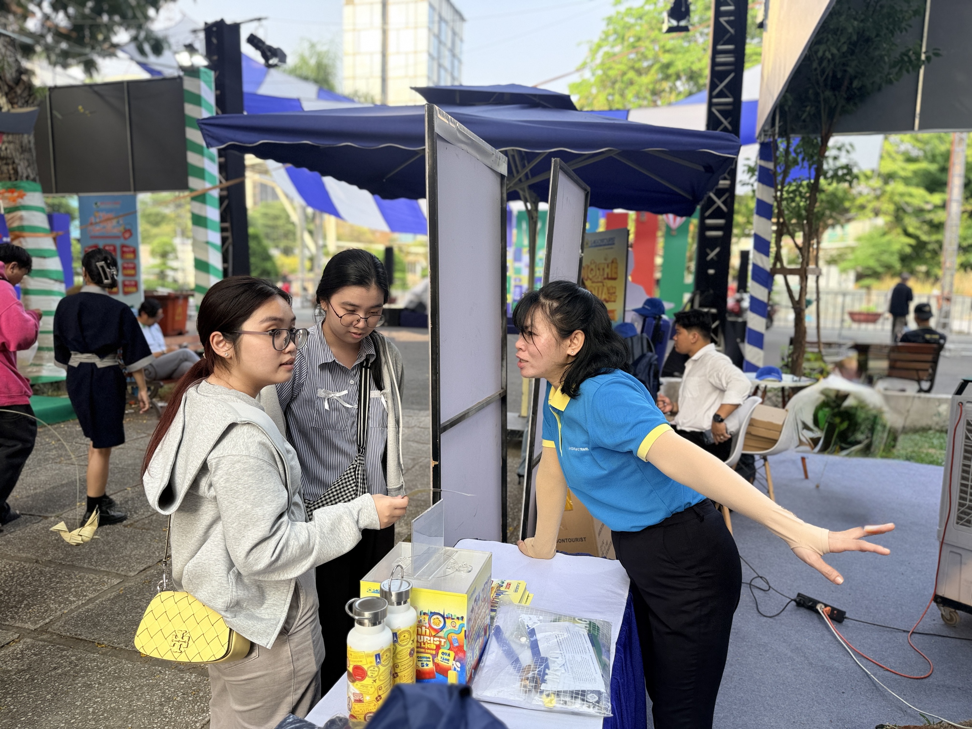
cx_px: 486
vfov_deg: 56.8
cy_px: 364
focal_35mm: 24
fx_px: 674
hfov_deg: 71.6
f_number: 1.78
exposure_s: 1/271
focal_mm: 6.76
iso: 80
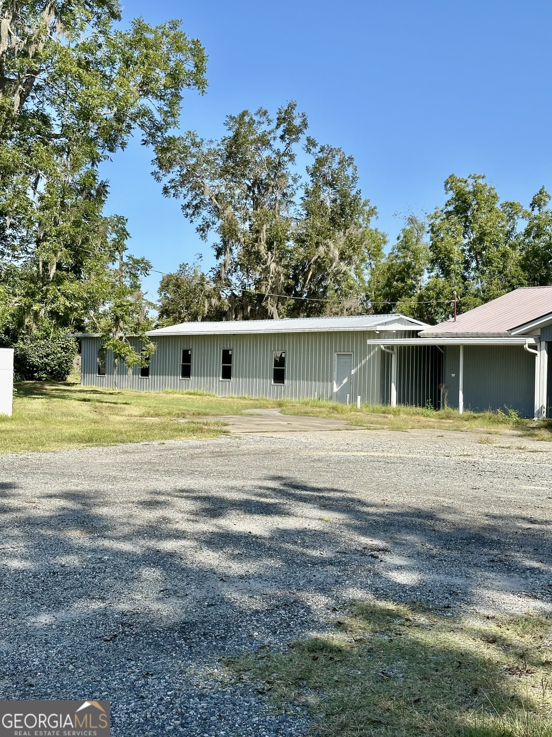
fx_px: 1021
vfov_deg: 39.7
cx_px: 276
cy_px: 368
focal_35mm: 48
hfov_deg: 30.3
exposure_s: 1/3058
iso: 64
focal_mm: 6.86
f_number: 1.78
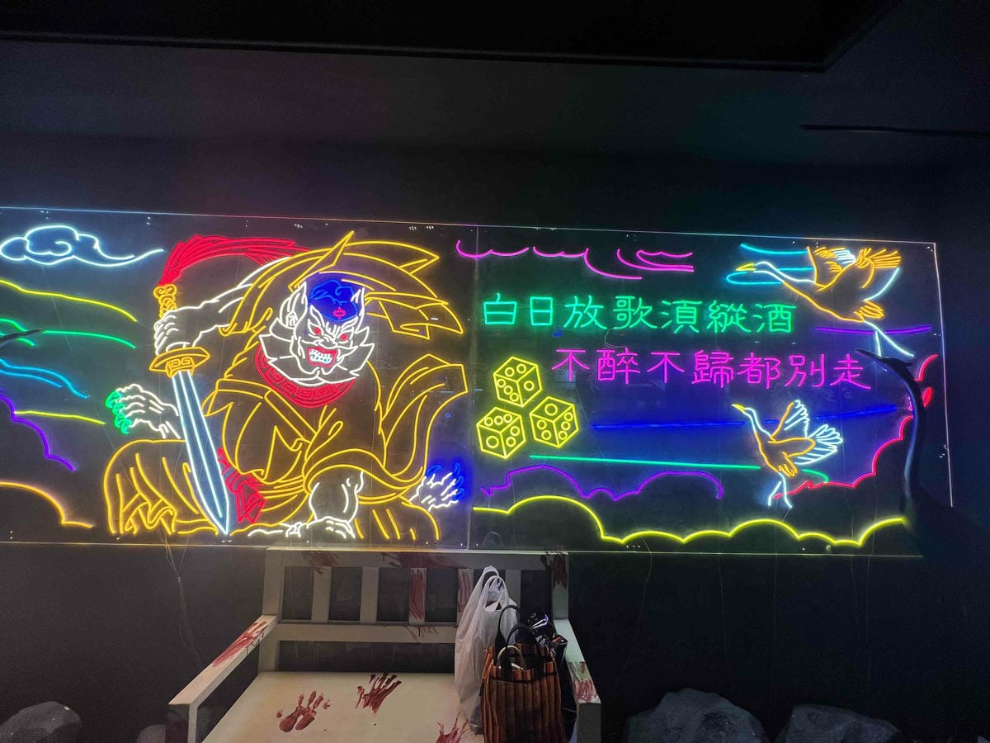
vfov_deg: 89.9
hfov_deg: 106.2
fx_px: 372
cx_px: 495
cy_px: 372
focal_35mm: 13
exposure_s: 1/128
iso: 40
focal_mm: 1.57
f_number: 1.8
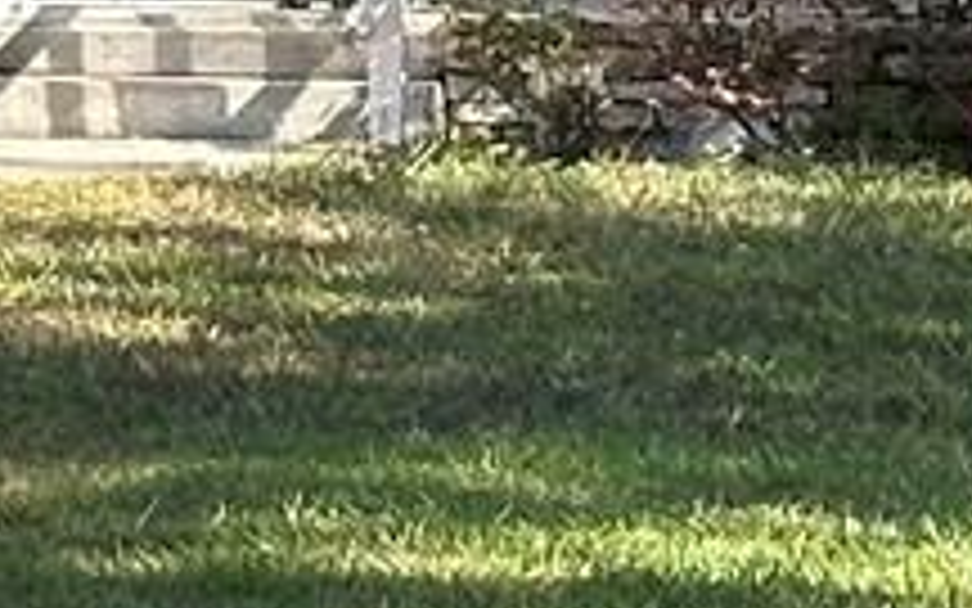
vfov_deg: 3.4
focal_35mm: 377
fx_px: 9987
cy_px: -1049
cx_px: 99
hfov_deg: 5.6
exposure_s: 1/1242
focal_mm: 6.86
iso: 64
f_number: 1.78
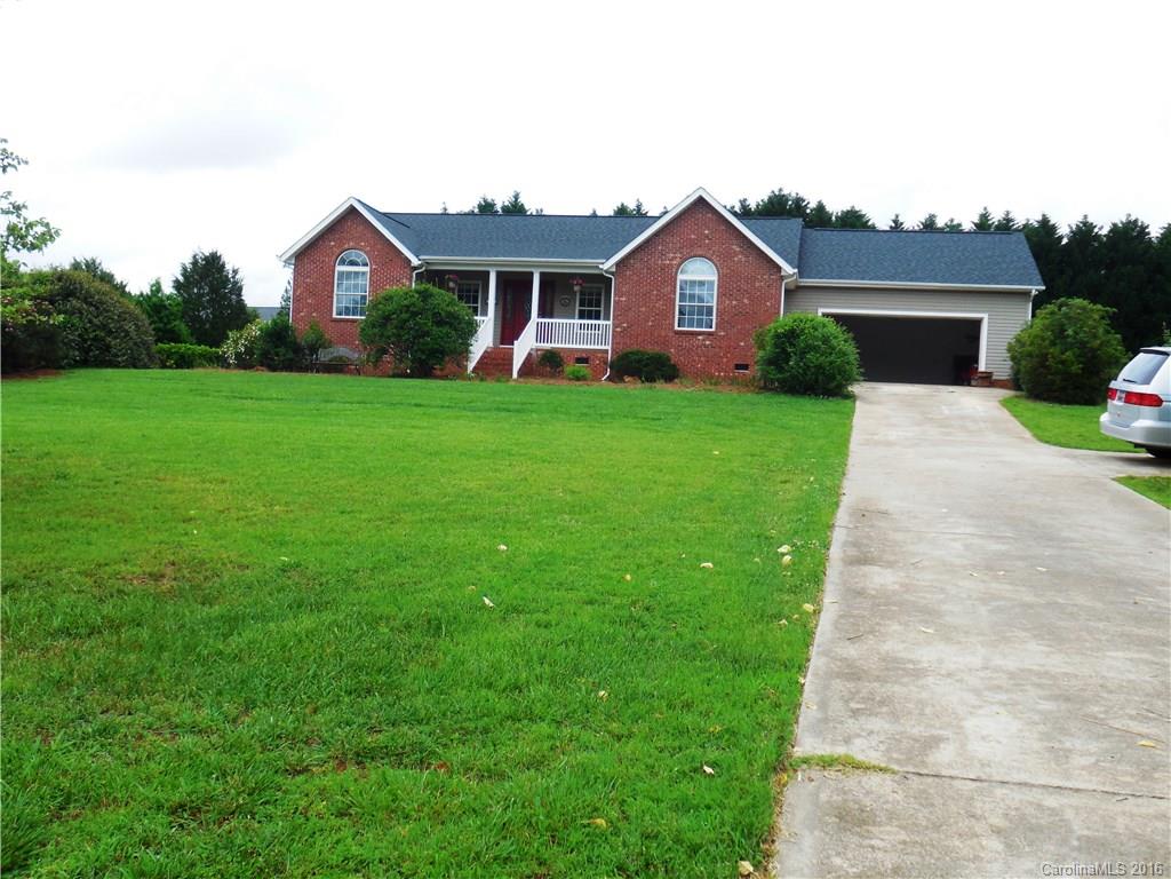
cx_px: 586
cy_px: 440
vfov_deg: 41.8
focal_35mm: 34
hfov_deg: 54.0
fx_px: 1150
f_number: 3.9
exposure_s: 1/640
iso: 125
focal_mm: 6
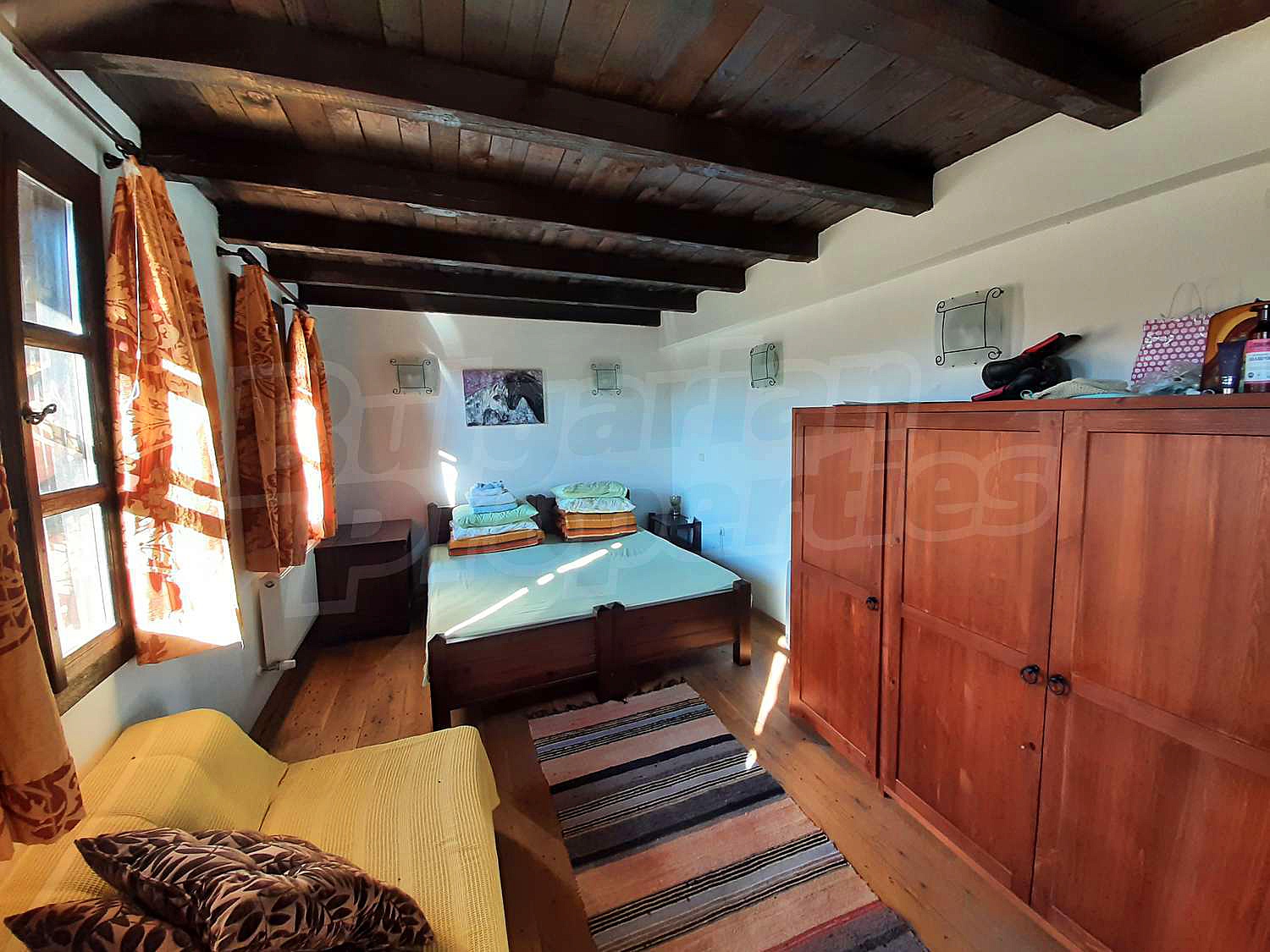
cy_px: 476
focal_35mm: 13
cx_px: 635
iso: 100
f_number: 2.2
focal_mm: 1.42
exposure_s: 1/50
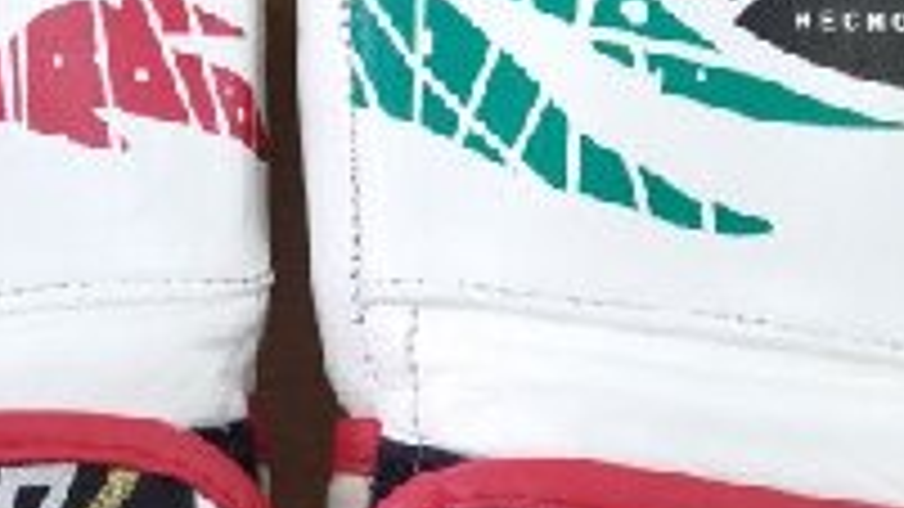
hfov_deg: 23.9
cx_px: 225
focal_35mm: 88
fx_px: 2109
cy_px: 211
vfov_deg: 13.7
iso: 409
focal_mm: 4.71
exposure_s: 1/300
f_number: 1.79
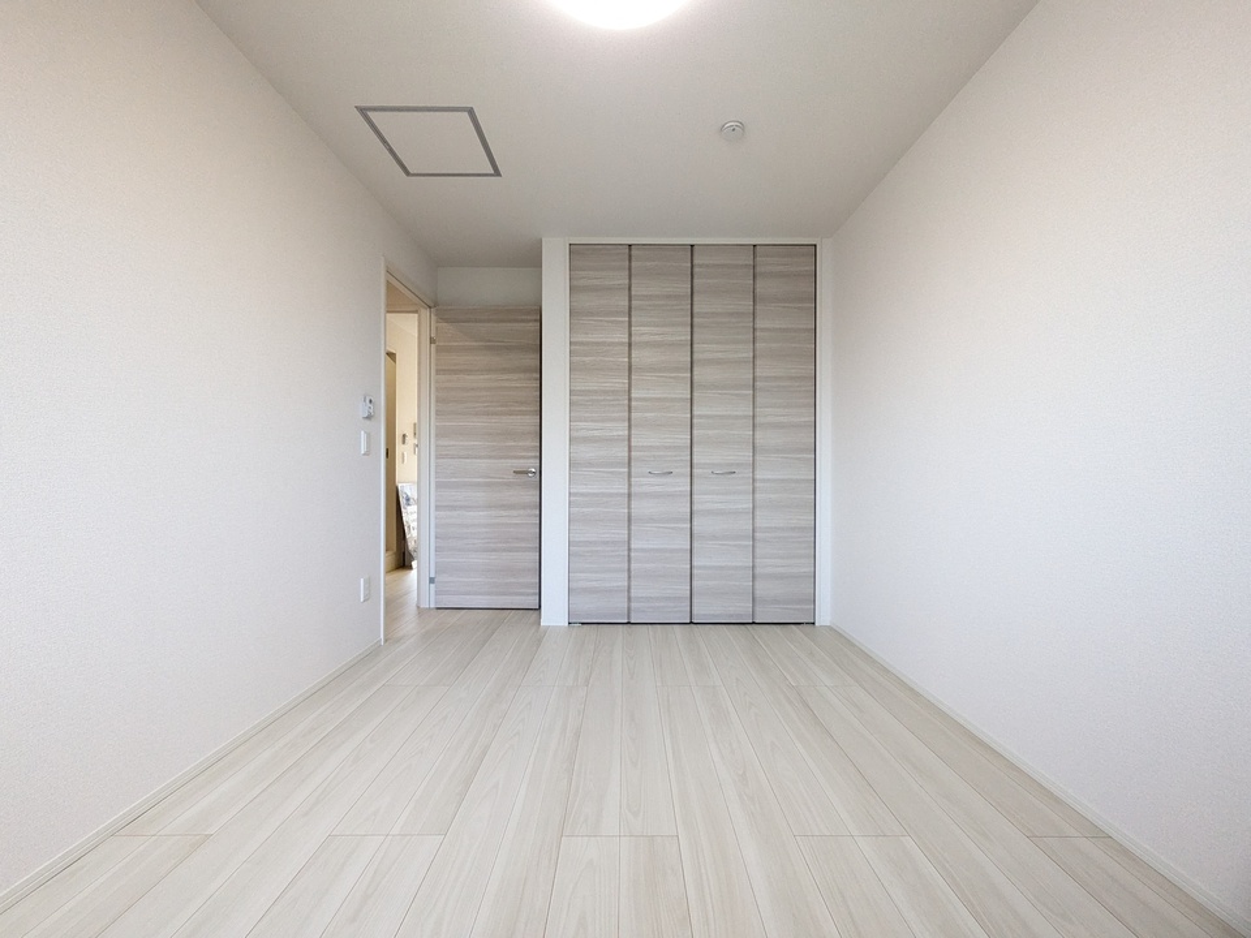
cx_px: 626
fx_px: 506
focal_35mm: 14
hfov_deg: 102.1
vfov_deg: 85.7
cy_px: 469
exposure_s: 1/120
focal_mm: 1.83
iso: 295
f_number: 2.2
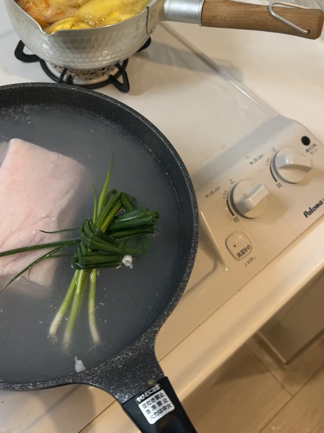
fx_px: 537
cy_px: 123
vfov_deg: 42.8
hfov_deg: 33.3
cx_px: 110
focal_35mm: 43
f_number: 1.78
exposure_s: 1/100
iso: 100
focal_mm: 6.76
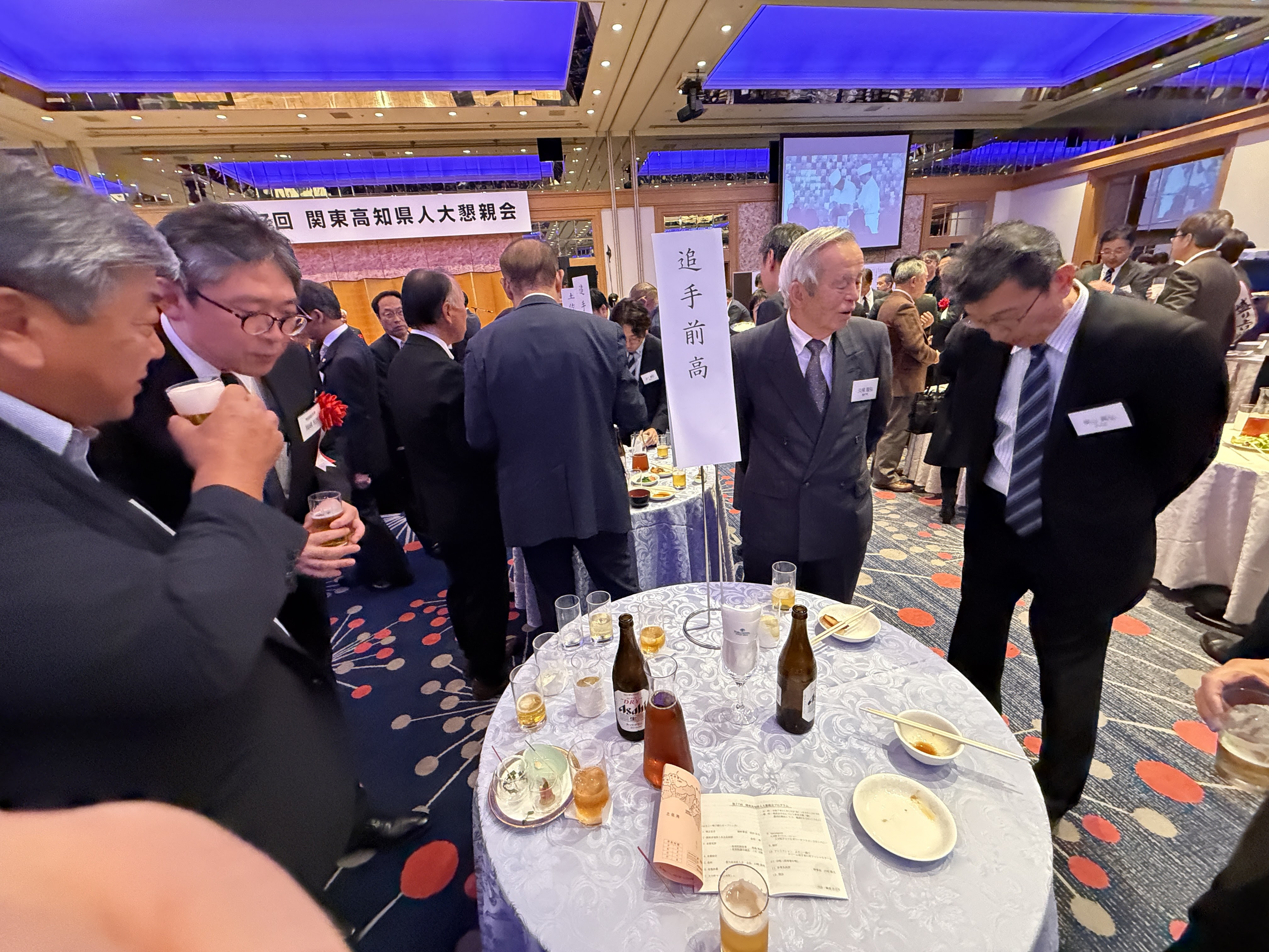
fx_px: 513
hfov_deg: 102.1
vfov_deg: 85.7
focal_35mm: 14
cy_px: 476
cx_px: 634
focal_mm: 2.22
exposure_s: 1/60
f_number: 2.2
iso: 1000
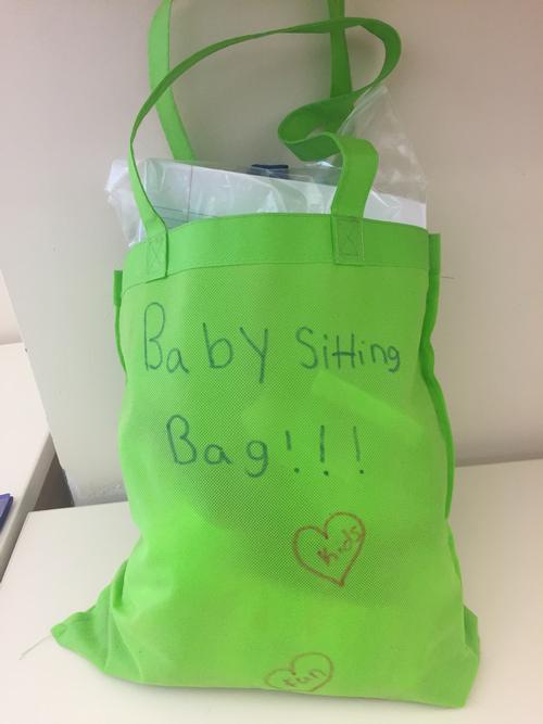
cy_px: 362
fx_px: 607
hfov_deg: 48.2
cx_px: 272
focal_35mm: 29
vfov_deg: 61.7
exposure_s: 1/30
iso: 40
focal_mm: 4.15
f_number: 2.2
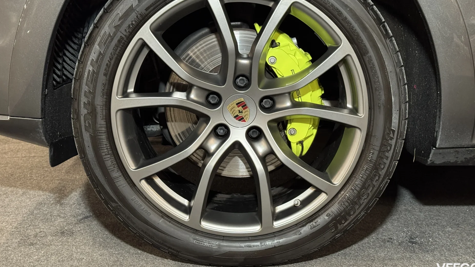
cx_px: 238
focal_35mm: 54
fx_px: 680
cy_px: 91
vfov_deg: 22.2
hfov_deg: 38.5
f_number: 1.78
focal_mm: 6.76
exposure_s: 1/38
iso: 500
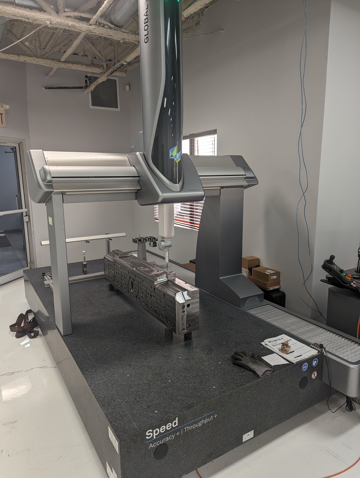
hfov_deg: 56.9
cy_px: 239
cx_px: 180
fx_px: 332
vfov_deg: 71.5
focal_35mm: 24
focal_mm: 6.81
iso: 53
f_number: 1.85
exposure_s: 1/44.5
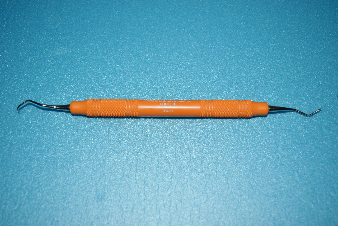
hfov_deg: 41.1
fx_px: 451
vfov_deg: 28.1
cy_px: 113
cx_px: 169
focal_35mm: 48
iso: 110
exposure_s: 1/60
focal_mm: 32
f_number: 4.5
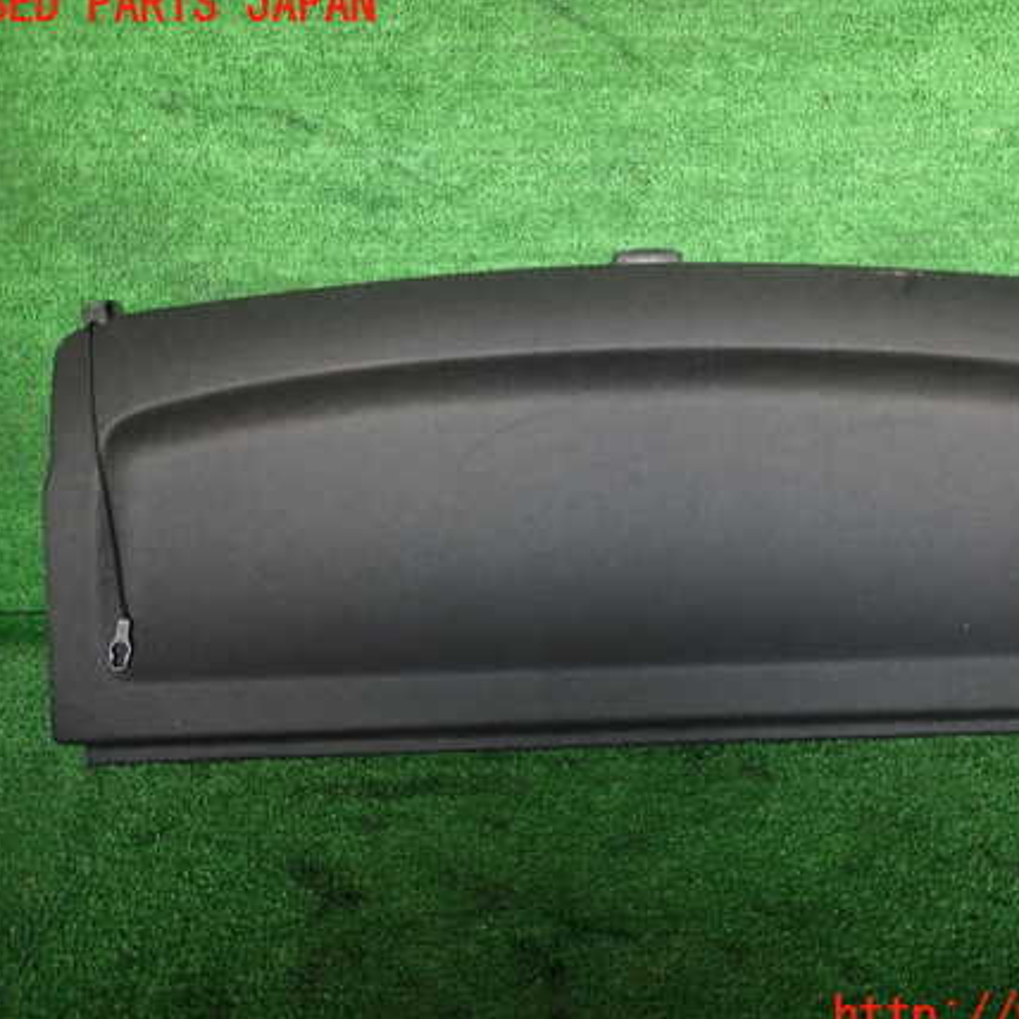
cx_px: 657
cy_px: 512
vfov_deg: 52.5
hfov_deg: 51.8
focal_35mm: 31
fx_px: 1032
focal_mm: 4.5
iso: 160
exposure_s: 1/60
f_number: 2
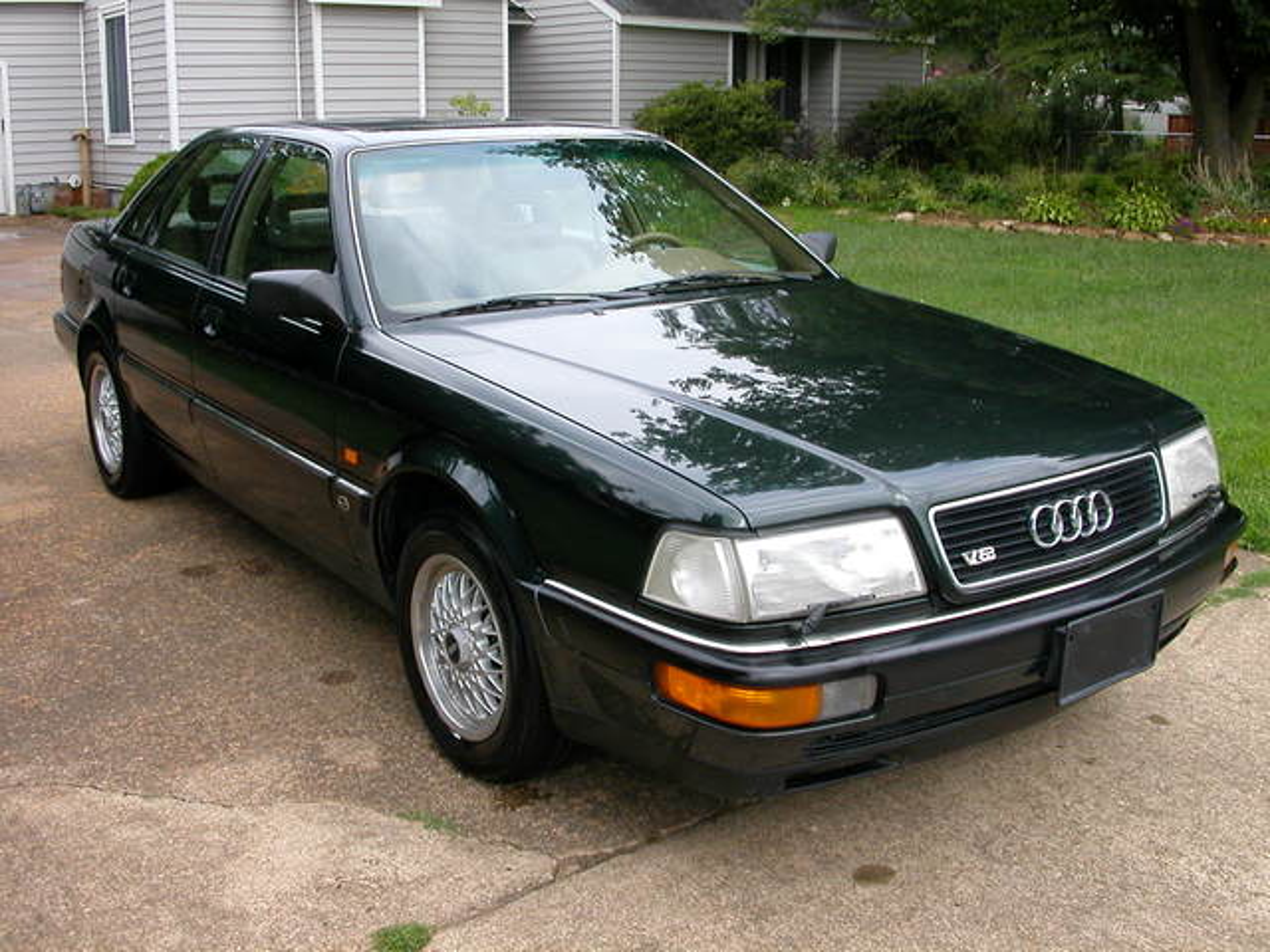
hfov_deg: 50.1
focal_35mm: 37
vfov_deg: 38.7
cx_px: 635
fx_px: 1357
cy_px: 476
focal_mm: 5.6
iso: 100
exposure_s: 1/172
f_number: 4.5
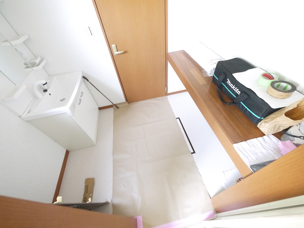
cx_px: 152
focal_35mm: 14
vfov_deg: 85.7
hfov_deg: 102.1
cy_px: 114
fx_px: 123
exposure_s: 1/10
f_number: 4
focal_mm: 7
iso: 1600
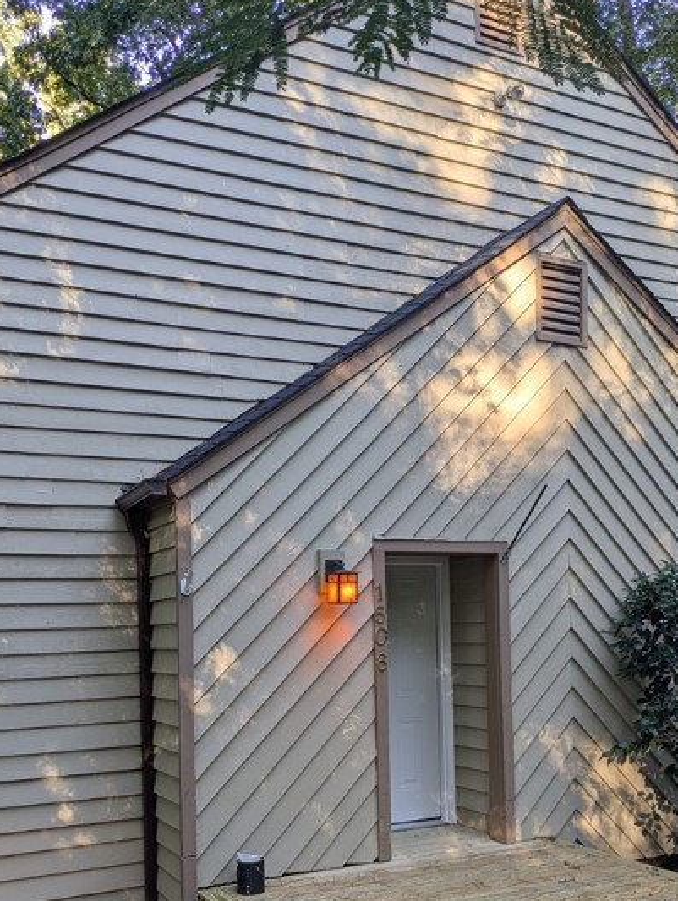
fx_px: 938
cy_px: 605
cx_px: 342
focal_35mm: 36
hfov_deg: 39.7
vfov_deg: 50.3
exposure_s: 1/120
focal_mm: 5.43
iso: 52
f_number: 1.89
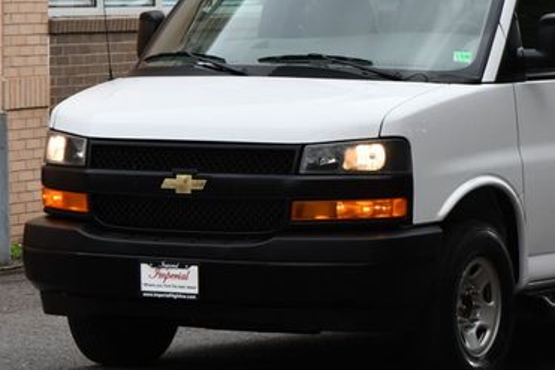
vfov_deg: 7.6
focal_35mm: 181
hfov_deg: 11.3
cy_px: 78
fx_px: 2789
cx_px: 452
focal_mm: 70
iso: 400
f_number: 5.6
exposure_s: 1/250
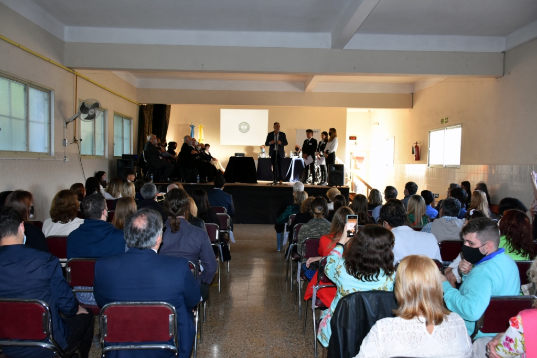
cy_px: 179
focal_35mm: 27
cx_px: 268
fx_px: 403
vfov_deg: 47.9
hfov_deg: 67.4
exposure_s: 1/60
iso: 800
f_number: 5
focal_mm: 18
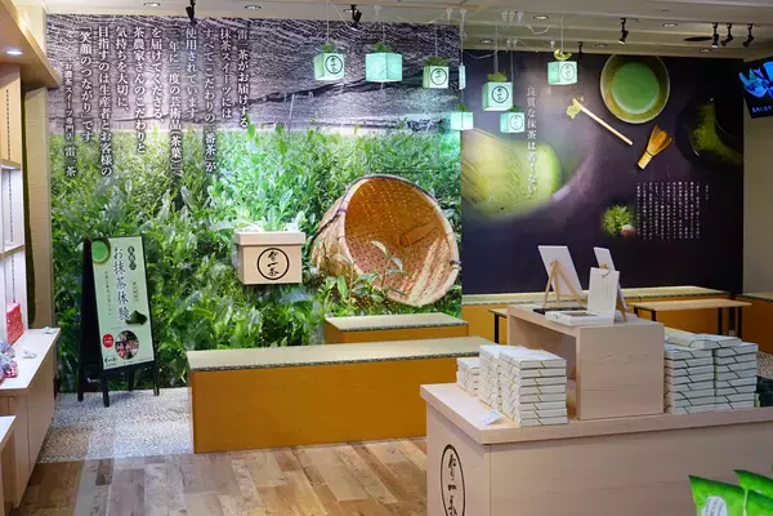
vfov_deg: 31.9
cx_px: 386
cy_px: 258
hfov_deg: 46.4
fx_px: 902
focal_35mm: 42
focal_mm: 28
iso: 320
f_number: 4
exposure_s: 1/60
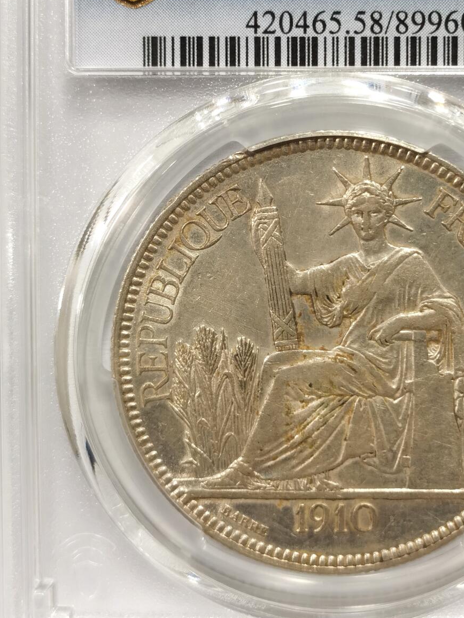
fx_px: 1501
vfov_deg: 23.2
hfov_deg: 17.5
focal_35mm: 84
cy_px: 217
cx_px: 334
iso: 125
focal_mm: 5.56
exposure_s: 1/100
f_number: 16
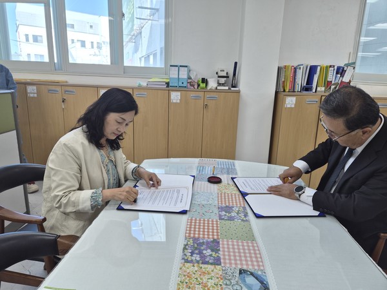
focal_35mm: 23
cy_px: 145
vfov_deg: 58.9
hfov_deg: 73.9
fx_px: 257
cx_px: 194
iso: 25
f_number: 1.8
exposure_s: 1/120
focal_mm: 5.4
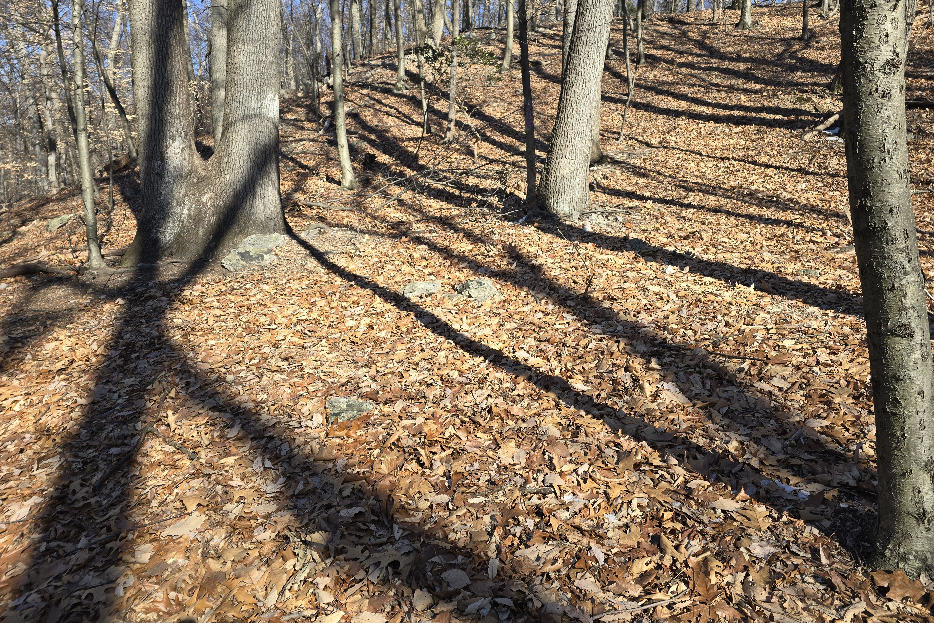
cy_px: 262
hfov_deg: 71.5
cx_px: 473
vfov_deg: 51.1
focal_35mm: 25
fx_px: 649
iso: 12
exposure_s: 1/327
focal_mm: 6.3
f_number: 1.7
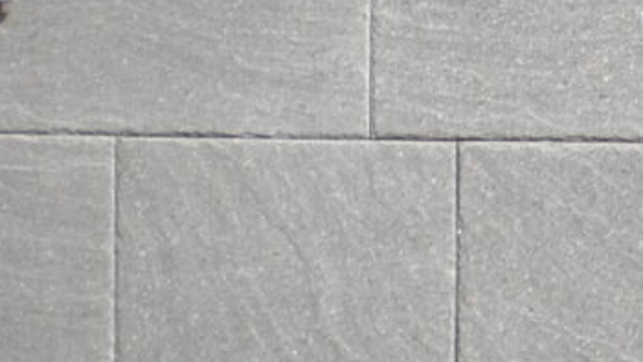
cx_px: 799
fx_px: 2063
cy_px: 101
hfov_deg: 16.8
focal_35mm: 121
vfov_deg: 10.0
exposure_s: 1/147
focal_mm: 6.3
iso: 64
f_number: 3.1
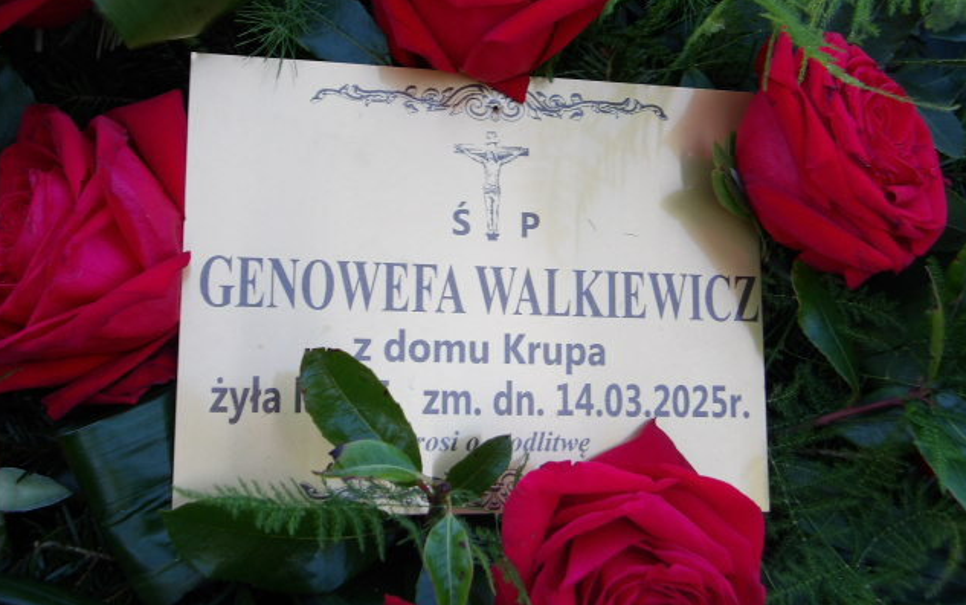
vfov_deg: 28.6
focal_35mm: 45
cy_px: 278
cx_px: 481
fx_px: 1185
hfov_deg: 44.4
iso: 100
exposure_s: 1/88
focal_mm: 7.6
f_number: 3.7
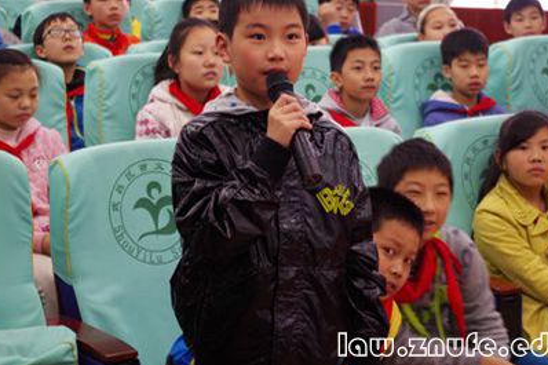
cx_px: 284
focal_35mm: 103
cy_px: 141
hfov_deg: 19.8
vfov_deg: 13.3
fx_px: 1567
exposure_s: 1/25
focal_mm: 55
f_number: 5.6
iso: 800
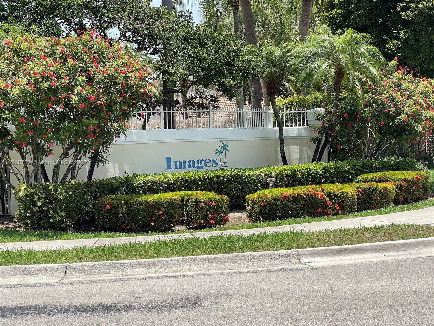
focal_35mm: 64
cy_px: 163
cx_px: 217
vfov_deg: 22.9
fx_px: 802
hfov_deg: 30.3
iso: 20
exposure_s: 1/919
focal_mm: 7.5
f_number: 2.2
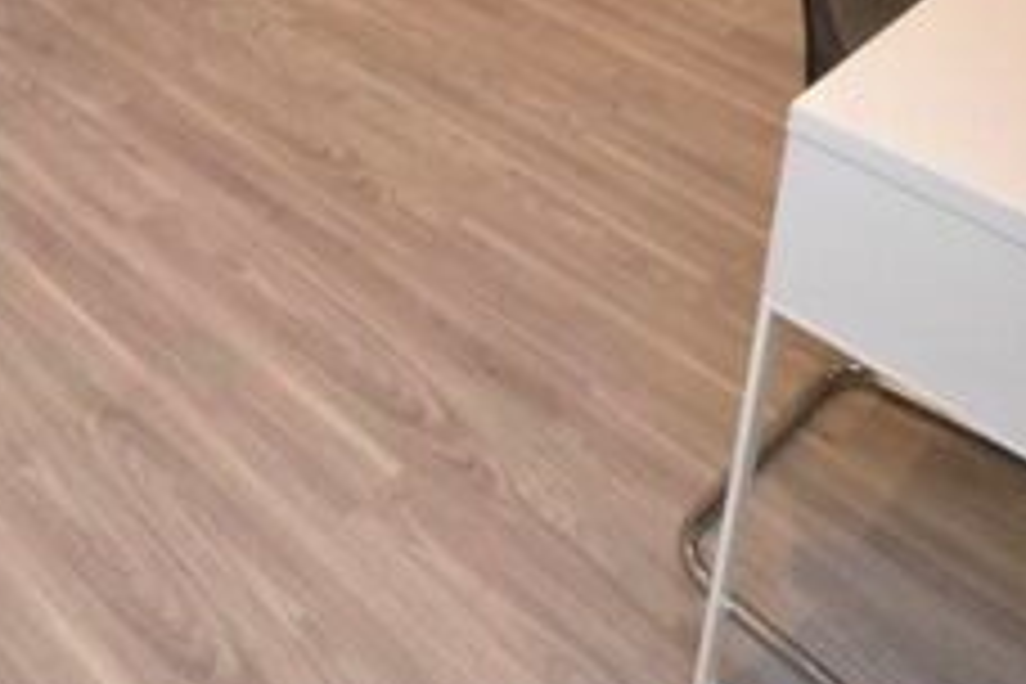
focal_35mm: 46
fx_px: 1311
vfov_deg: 24.2
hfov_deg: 41.0
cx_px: 207
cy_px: -286
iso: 1600
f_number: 8
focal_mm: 10
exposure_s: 1/40
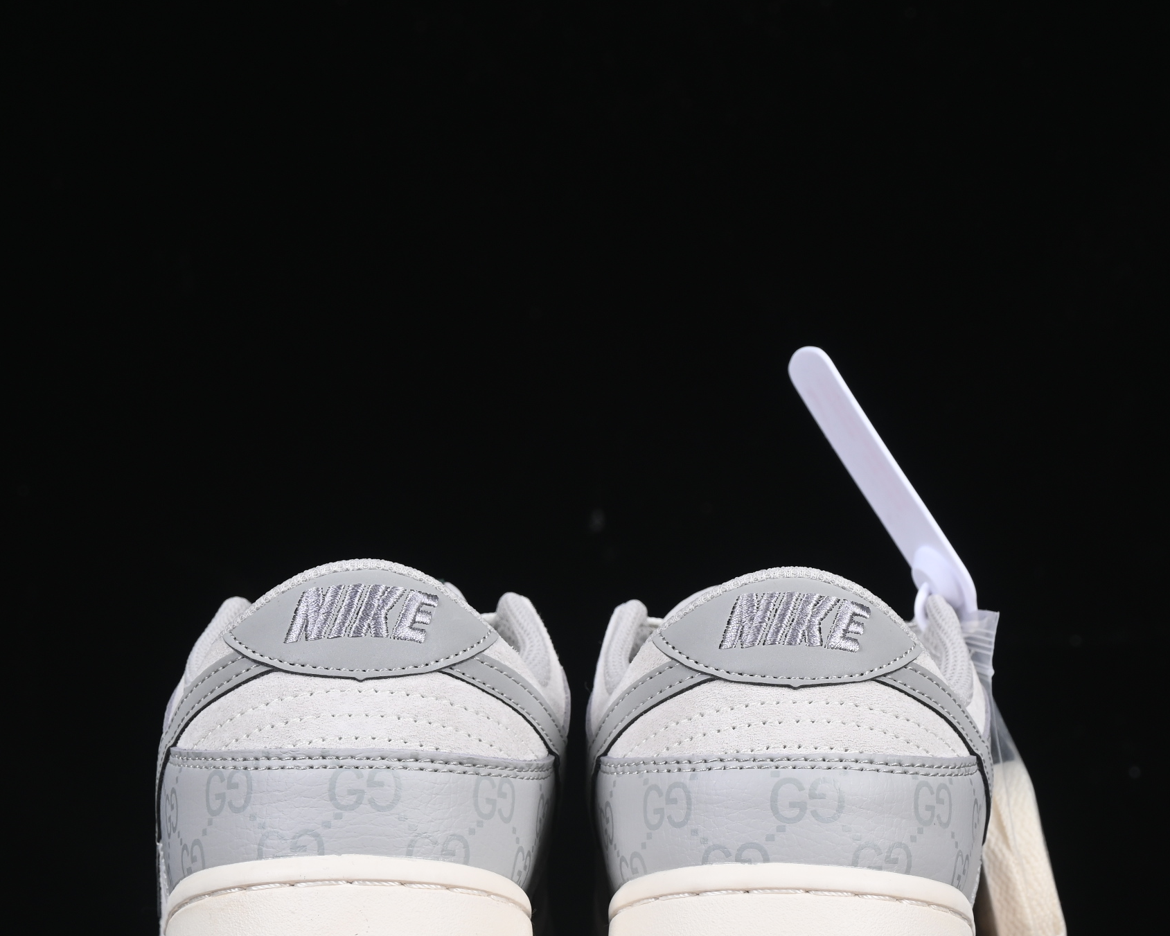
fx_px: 4017
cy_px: 617
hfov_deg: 16.6
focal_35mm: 116
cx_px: 586
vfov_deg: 13.3
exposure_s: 1/80
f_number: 8
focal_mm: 50
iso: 160
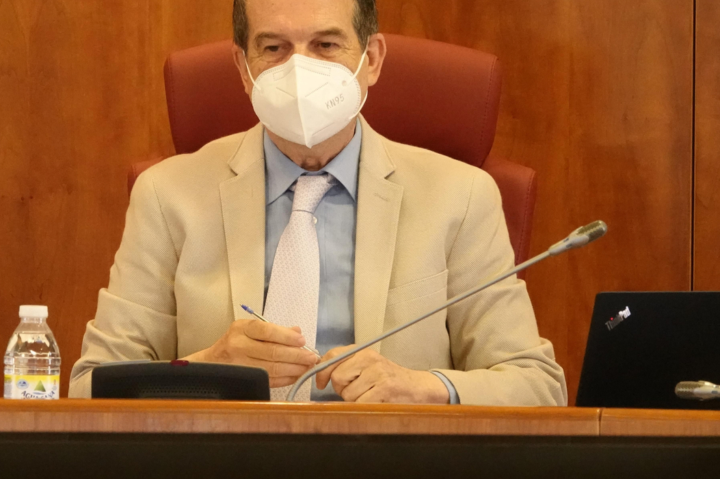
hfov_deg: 5.9
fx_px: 6956
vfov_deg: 3.9
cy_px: 181
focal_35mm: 348
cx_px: 228
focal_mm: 83.9
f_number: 4
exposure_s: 1/200
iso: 5000
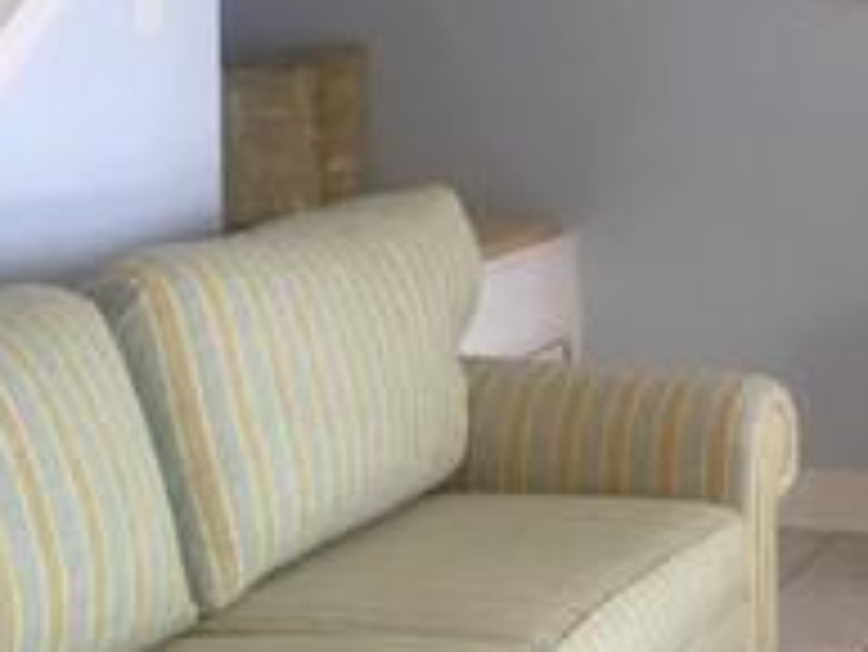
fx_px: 2409
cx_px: 958
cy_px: 207
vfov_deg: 15.4
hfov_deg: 19.5
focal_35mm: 96
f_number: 2.2
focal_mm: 4.15
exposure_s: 1/30
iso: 64
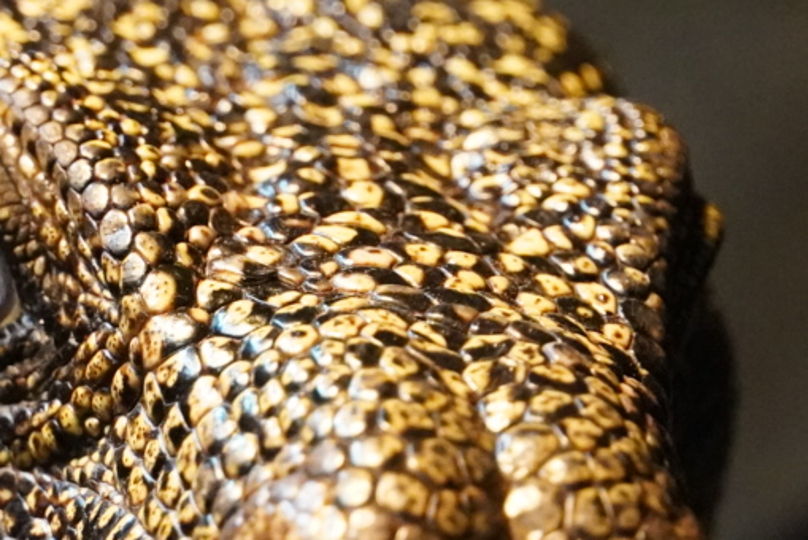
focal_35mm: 643
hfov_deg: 3.2
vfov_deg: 2.1
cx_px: 151
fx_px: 14430
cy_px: 448
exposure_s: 1/160
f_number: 5.6
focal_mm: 135
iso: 6400
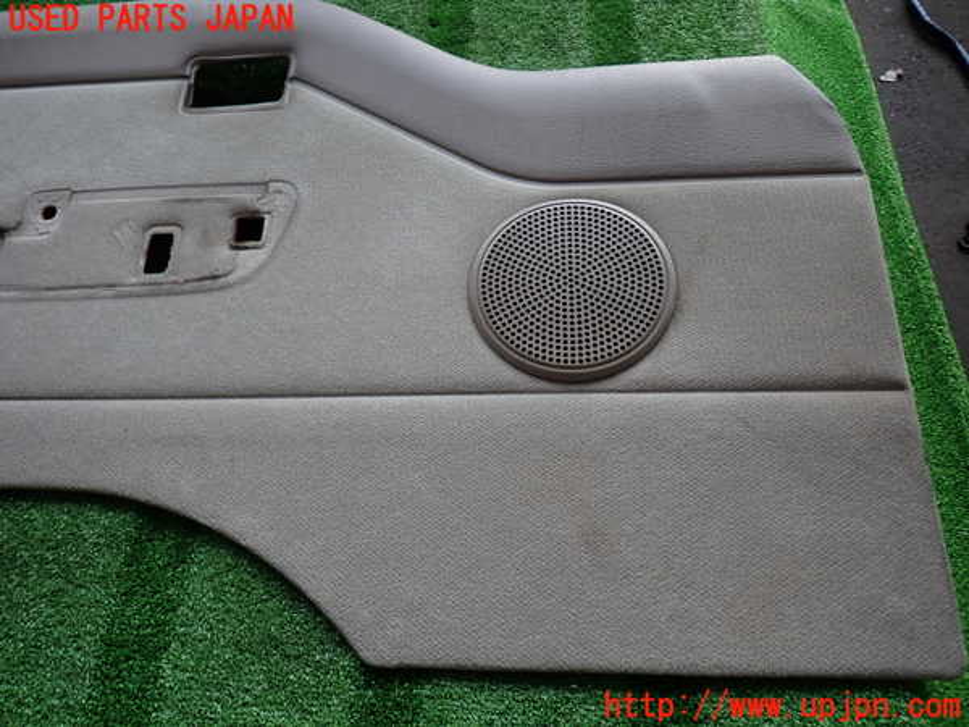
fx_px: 700
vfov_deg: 54.9
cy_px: 364
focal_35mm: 25
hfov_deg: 69.4
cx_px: 484
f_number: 2
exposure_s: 1/125
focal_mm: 4.5
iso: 100
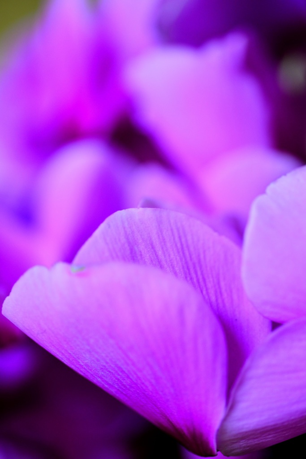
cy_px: 230
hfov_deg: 19.5
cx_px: 153
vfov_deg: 28.8
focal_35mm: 70
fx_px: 892
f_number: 3.5
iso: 640
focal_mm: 70
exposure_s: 1/40
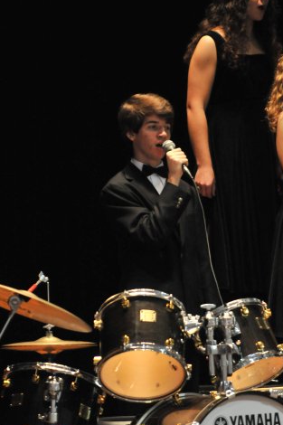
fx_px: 4519
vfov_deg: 5.4
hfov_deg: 3.6
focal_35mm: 383
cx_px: 151
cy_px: 247
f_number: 2.8
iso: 1600
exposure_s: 1/60
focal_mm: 200
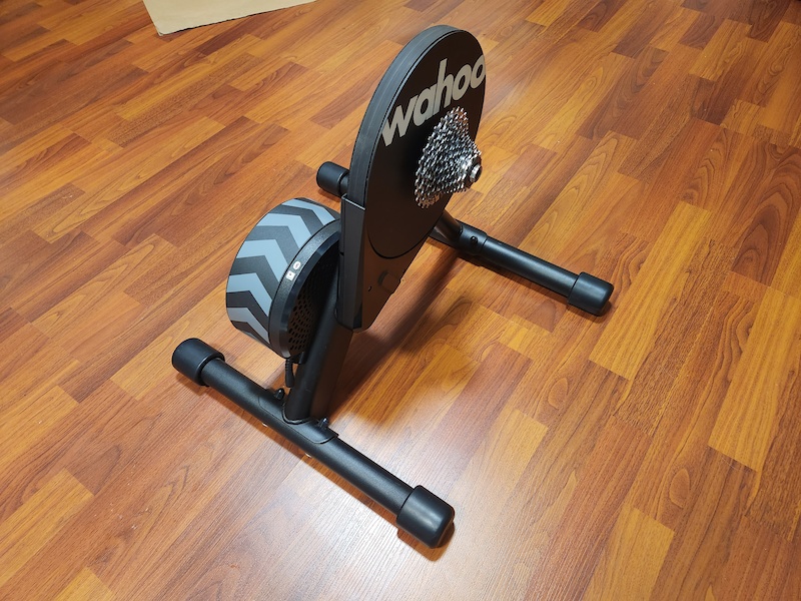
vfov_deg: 58.9
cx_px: 400
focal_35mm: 23
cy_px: 300
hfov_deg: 73.9
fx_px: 532
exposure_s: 1/60
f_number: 1.8
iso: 500
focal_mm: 5.4
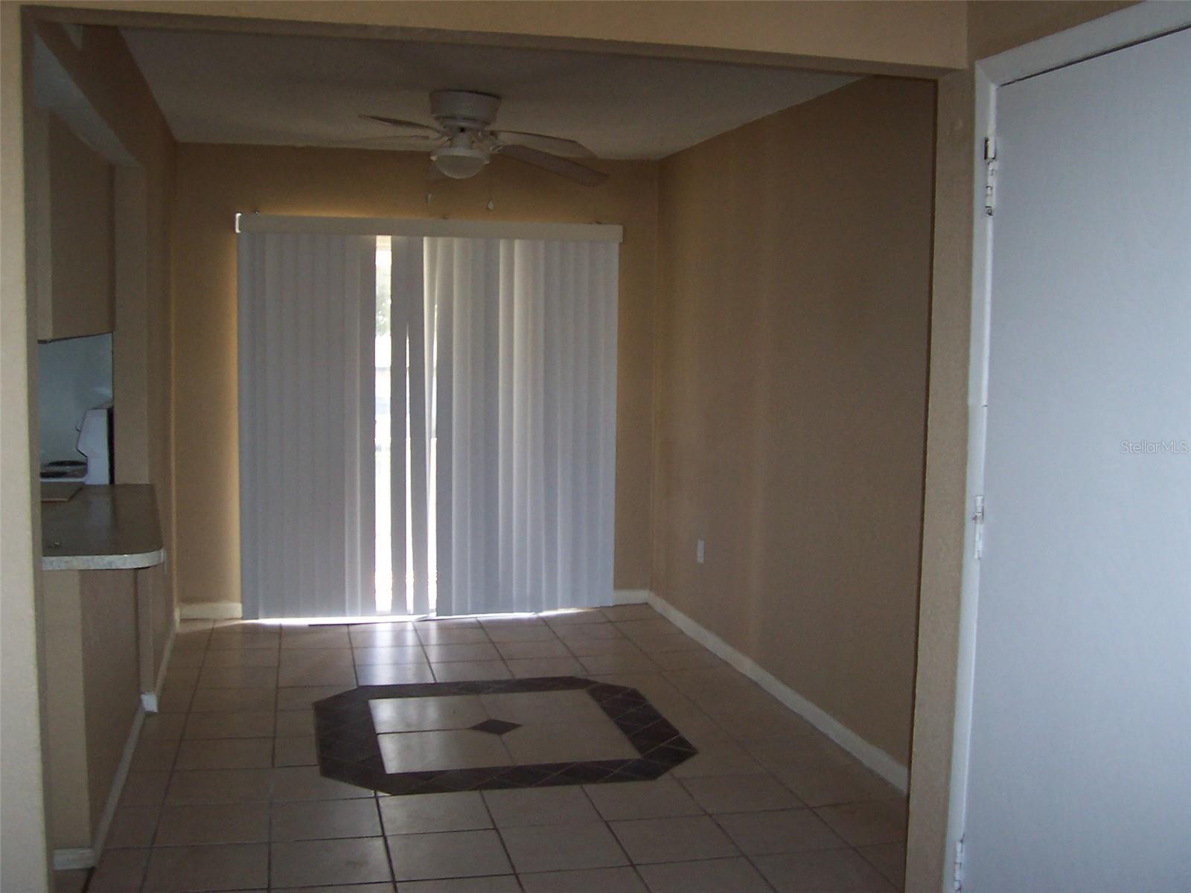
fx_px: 1273
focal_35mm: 37
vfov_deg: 38.7
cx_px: 596
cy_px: 446
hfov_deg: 50.1
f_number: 2.8
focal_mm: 5.6
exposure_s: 1/60
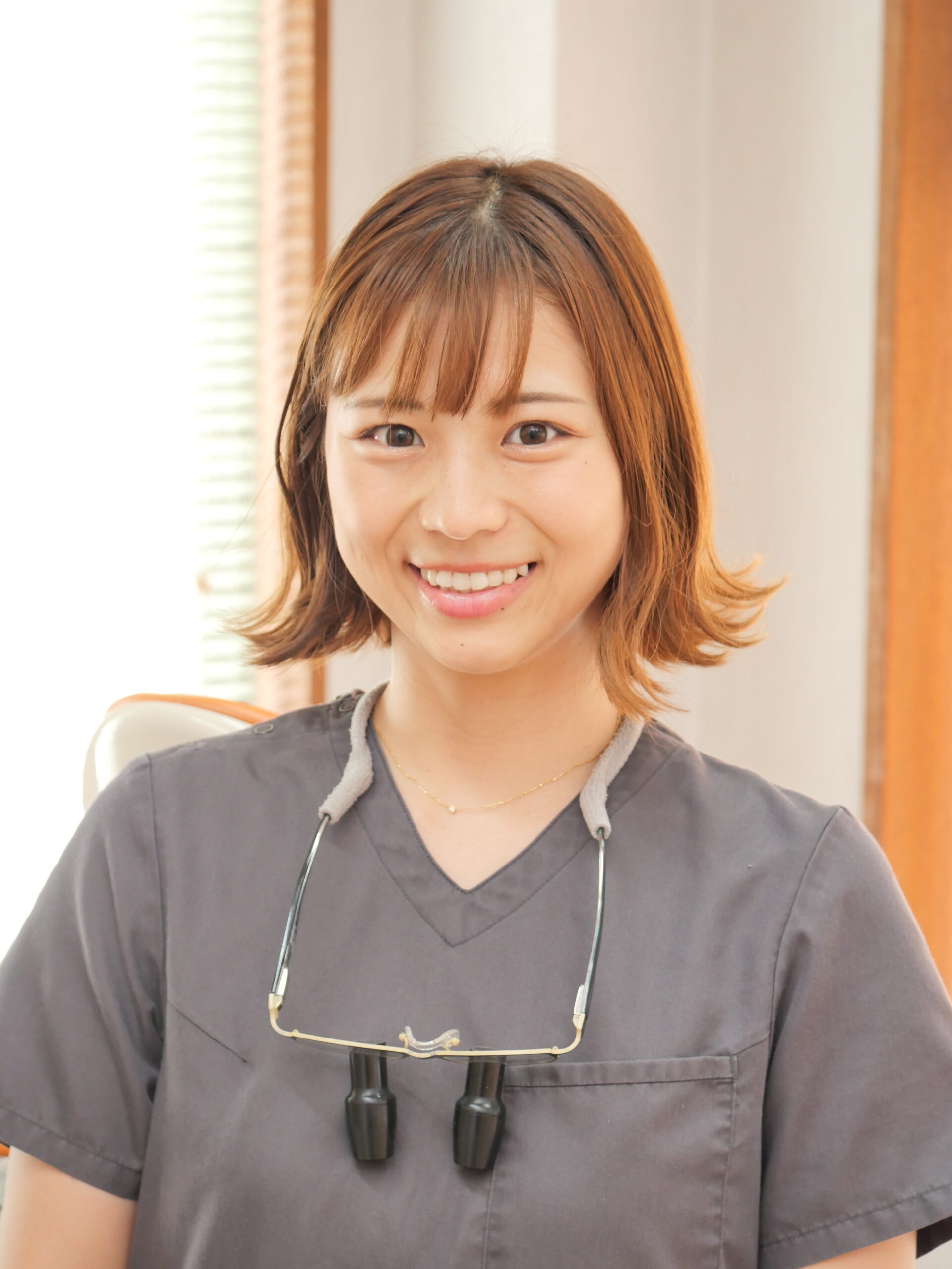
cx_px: 476
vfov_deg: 18.5
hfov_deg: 14.0
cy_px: 634
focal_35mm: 106
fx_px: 3887
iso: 800
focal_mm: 53
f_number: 4.4
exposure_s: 1/50
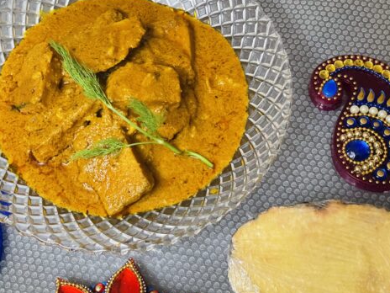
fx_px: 732
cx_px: 162
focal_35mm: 65
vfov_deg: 22.6
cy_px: 137
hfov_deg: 29.8
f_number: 2
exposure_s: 1/50
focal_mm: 6
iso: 800
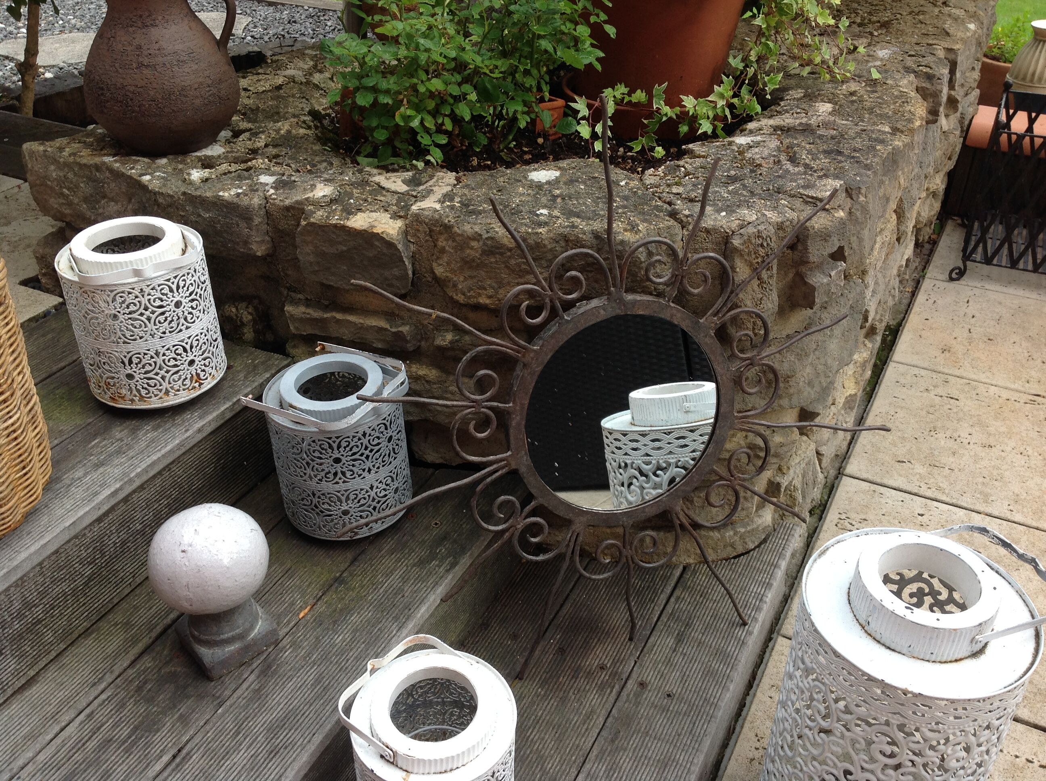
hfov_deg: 52.7
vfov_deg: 40.6
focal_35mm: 35
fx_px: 1056
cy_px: 390
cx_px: 523
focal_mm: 4.28
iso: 50
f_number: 2.4
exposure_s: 1/227
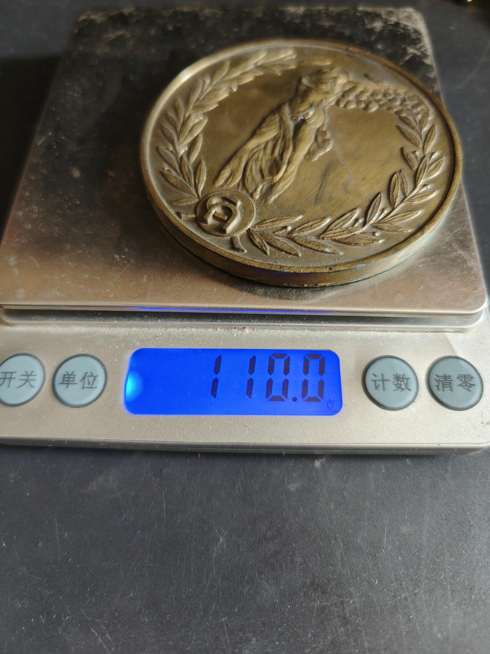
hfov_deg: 58.9
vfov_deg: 73.9
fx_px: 434
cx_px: 245
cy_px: 327
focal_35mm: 23
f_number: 1.6
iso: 320
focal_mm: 6.06
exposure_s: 1/100
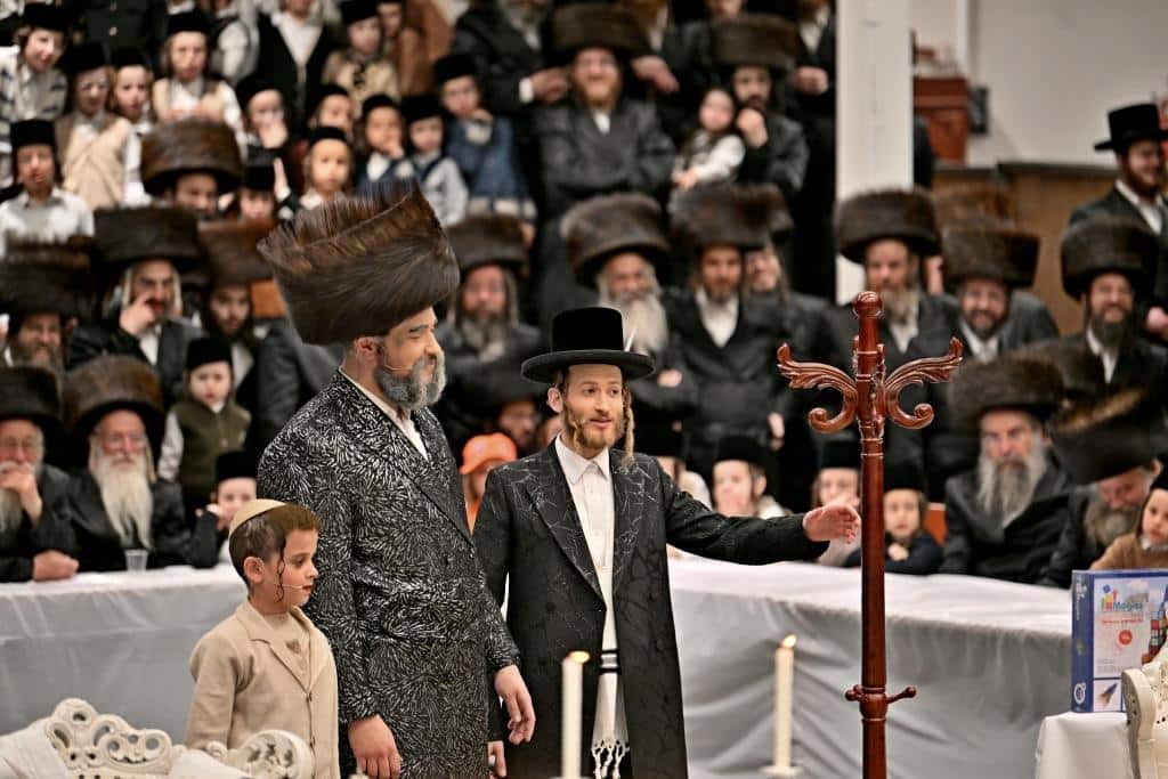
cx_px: 584
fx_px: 5678
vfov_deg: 7.8
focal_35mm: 175
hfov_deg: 11.7
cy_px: 390
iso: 320
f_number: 2.8
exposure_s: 1/320
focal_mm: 175
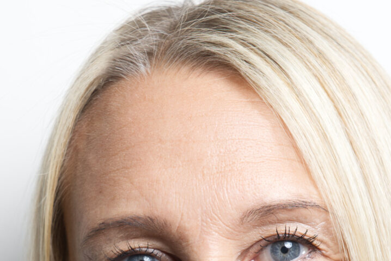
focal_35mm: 239
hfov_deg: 8.6
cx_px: 126
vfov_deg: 5.7
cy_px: 382
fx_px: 2596
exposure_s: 1/160
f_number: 6.3
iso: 100
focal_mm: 67
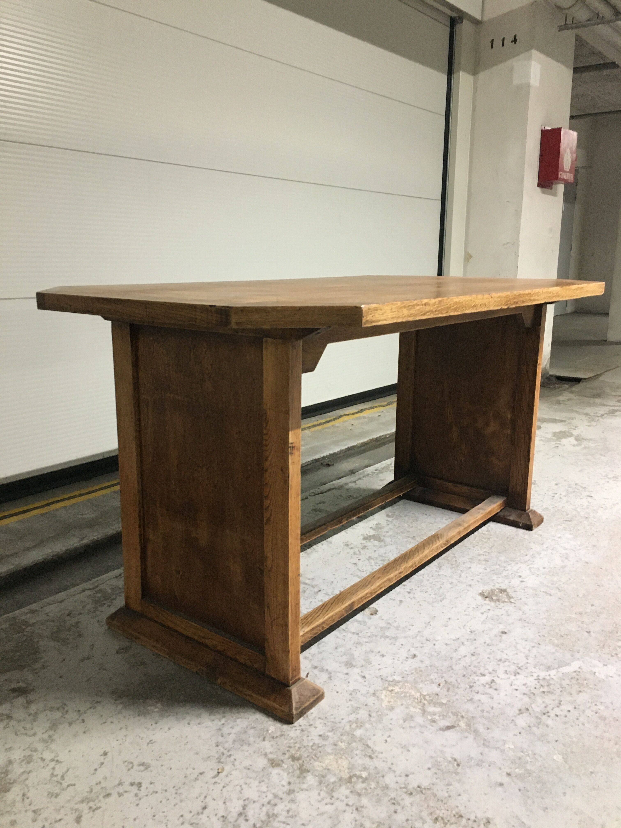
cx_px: 310
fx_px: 694
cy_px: 414
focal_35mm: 29
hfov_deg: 48.2
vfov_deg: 61.7
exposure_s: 1/20
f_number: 2.2
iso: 200
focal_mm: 4.15
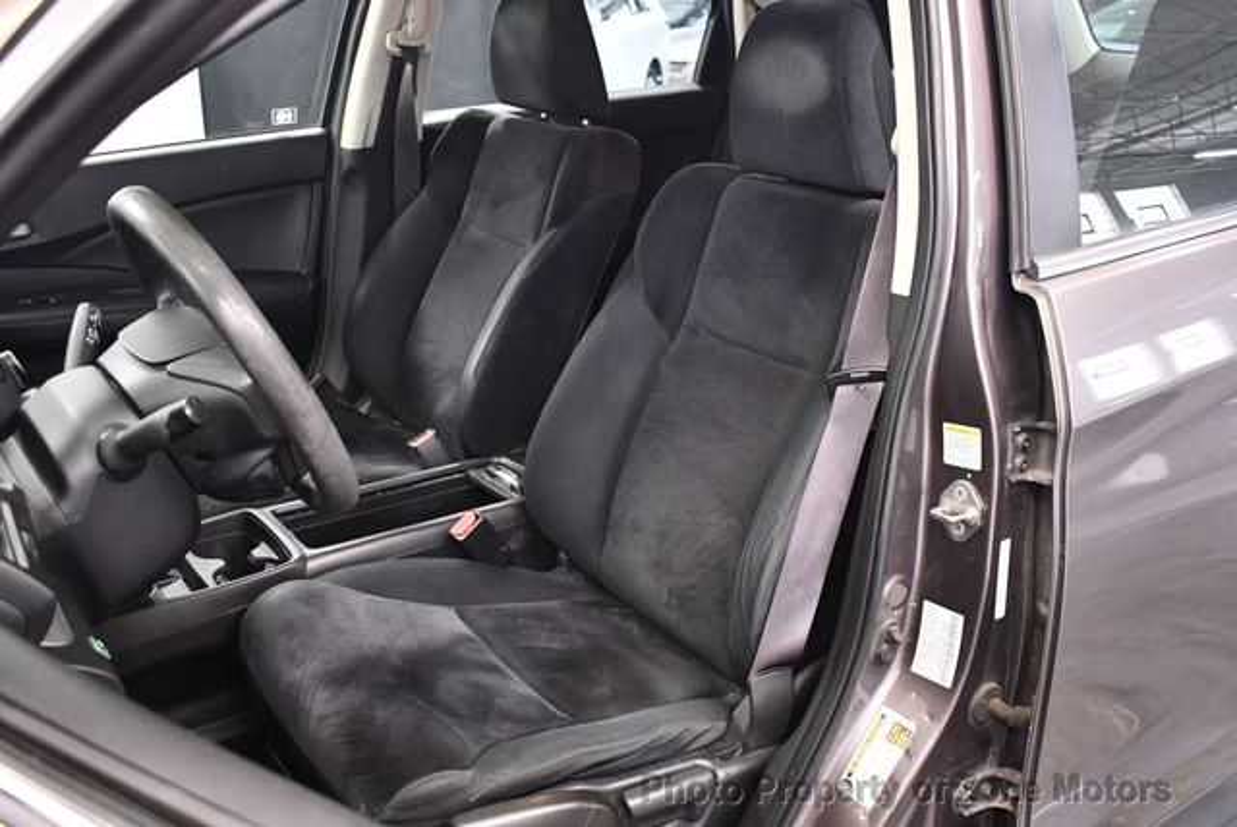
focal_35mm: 36
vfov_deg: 36.9
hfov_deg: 53.1
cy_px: 414
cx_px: 618
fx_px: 1238
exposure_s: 1/60
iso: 3200
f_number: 3.5
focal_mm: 18
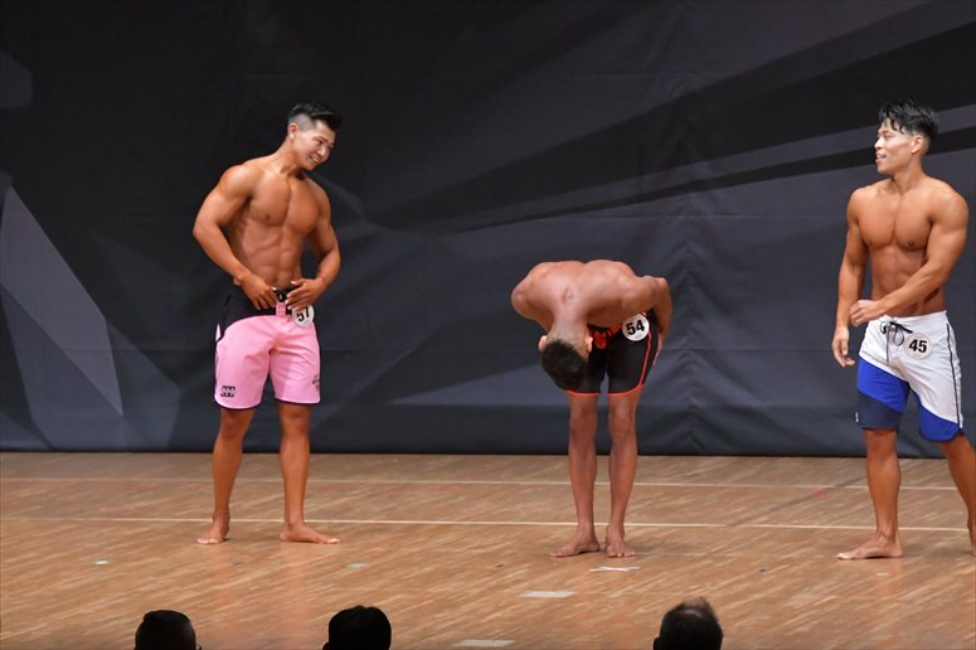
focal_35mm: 240
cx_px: 488
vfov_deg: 5.7
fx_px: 6504
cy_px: 325
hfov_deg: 8.6
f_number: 5.6
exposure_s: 1/400
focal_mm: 160
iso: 6400
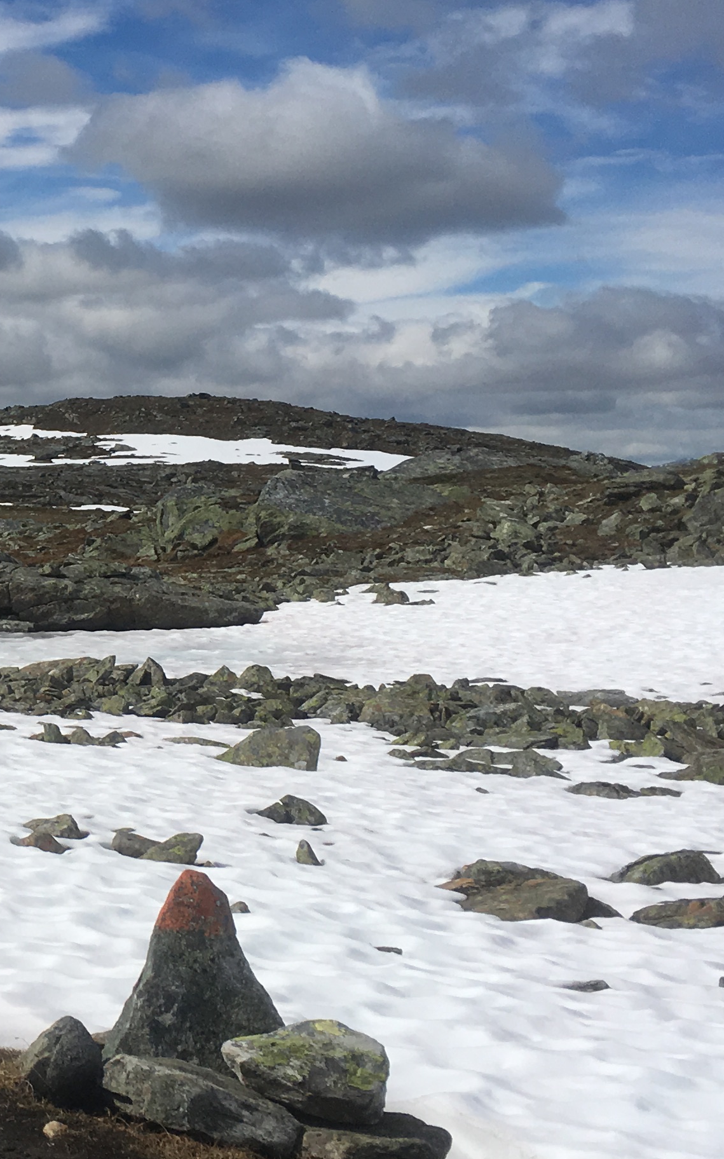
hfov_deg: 17.8
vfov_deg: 30.2
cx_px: -243
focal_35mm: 68
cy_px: 534
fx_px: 2147
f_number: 2.2
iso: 25
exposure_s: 1/4808
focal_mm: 4.15
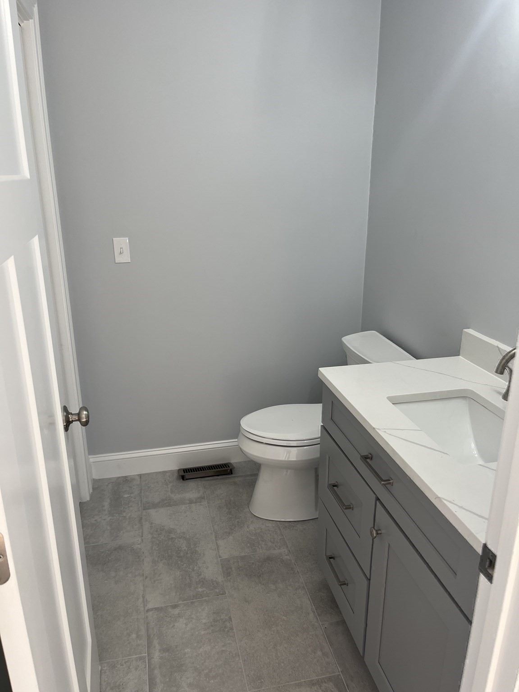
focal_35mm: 26
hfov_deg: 53.1
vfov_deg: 67.3
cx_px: 260
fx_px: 520
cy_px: 346
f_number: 1.6
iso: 64
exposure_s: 1/120
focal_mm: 5.1
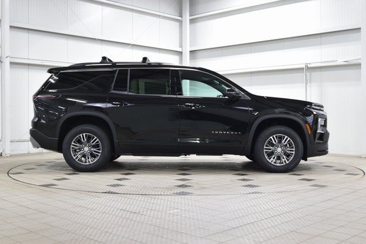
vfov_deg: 30.9
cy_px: 122
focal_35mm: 44
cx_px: 183
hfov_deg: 45.0
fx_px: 442
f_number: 6.3
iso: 720
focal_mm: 29
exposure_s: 1/15
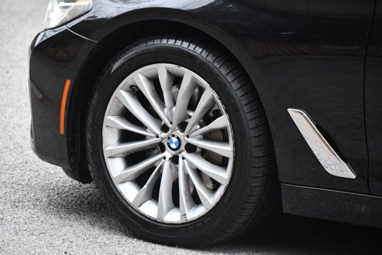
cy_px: 128
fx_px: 1751
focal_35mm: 165
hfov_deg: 12.4
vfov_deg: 8.3
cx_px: 191
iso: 1800
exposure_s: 1/125
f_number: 4.8
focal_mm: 110
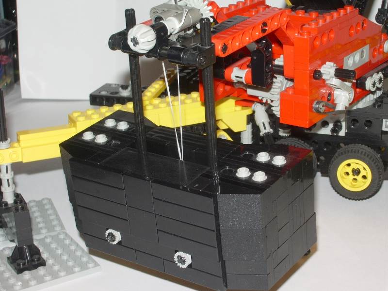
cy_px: 146
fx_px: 829
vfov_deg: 19.9
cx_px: 194
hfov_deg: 26.3
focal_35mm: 74
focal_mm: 12.2
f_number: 6.2
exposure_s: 1/50
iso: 50
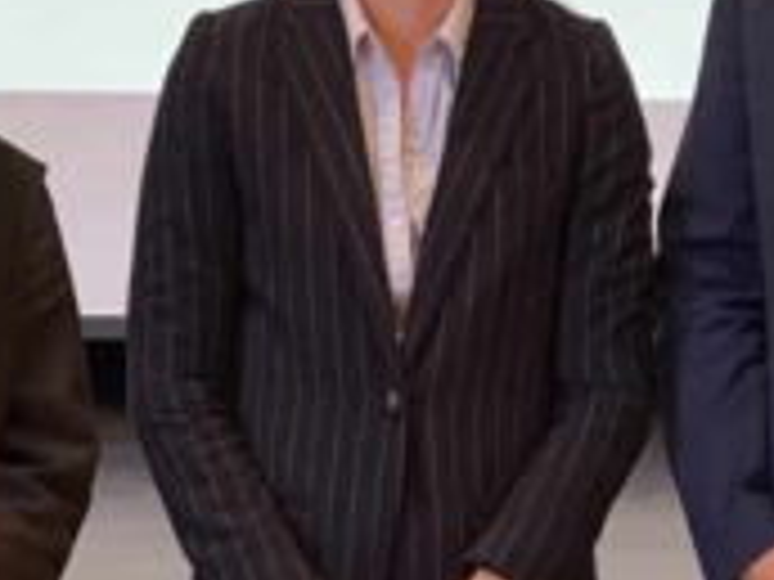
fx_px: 3466
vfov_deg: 9.6
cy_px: 225
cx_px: 369
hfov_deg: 12.7
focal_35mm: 155
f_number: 1.8
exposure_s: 1/49
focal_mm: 4.25
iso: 125
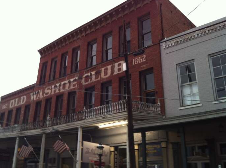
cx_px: 95
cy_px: 76
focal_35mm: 41
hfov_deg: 45.7
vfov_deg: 35.0
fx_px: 267
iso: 100
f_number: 2.8
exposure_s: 1/15
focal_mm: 3.85
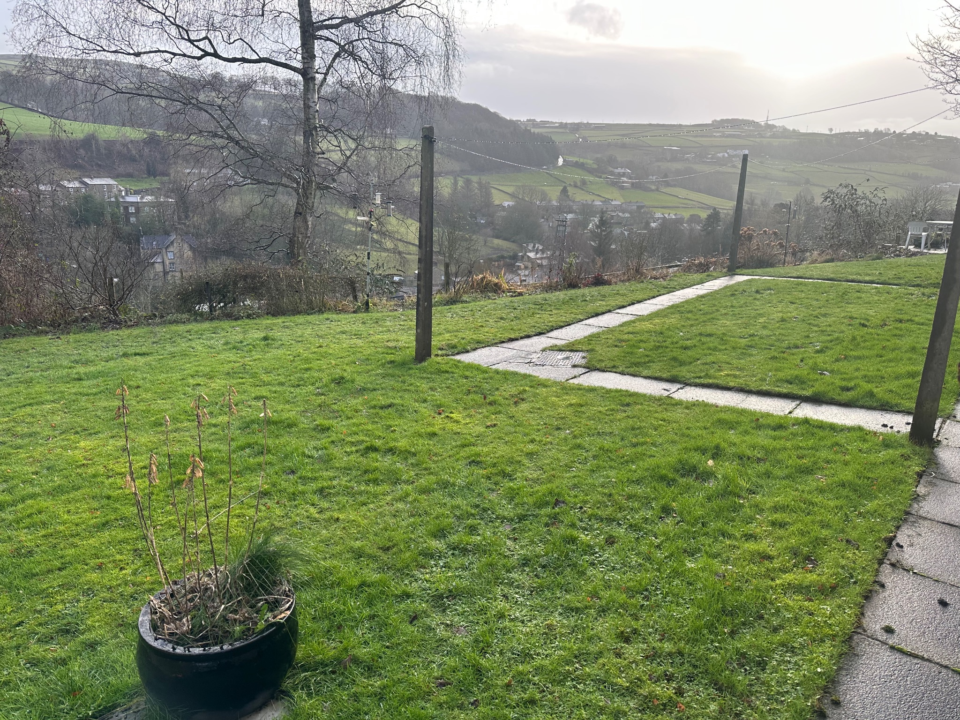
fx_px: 666
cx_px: 480
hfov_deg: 71.6
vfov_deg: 56.8
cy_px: 360
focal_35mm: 24
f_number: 1.78
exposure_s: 1/355
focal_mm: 6.86
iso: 80
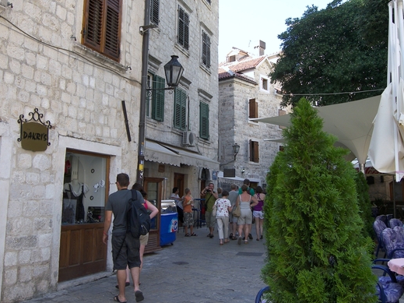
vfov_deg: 38.6
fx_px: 432
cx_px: 194
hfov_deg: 50.1
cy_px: 129
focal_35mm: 37
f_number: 3.2
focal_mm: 6.7
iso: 50
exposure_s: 1/160
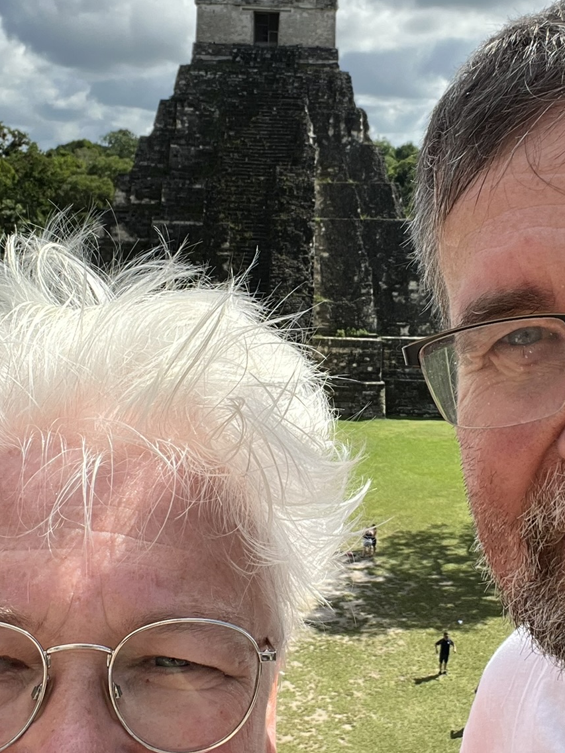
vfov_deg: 35.5
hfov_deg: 26.9
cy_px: 347
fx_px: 1176
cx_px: 359
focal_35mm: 54
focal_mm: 2.71
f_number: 2.2
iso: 32
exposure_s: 1/525
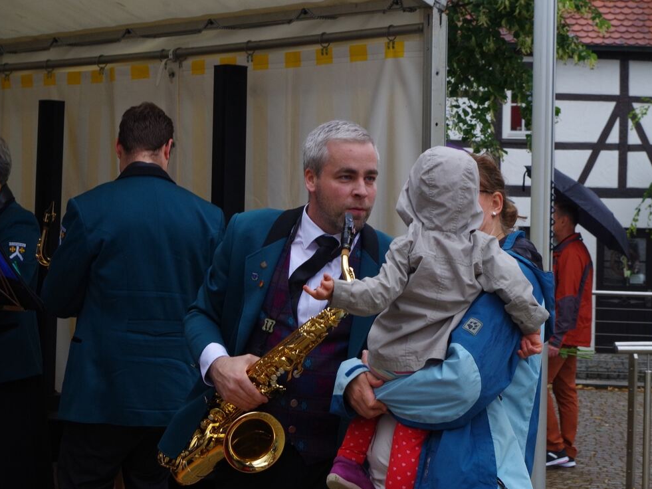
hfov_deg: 22.2
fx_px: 1658
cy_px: 231
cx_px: 350
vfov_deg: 16.8
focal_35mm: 88
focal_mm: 50
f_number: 8
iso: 800
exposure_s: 1/80
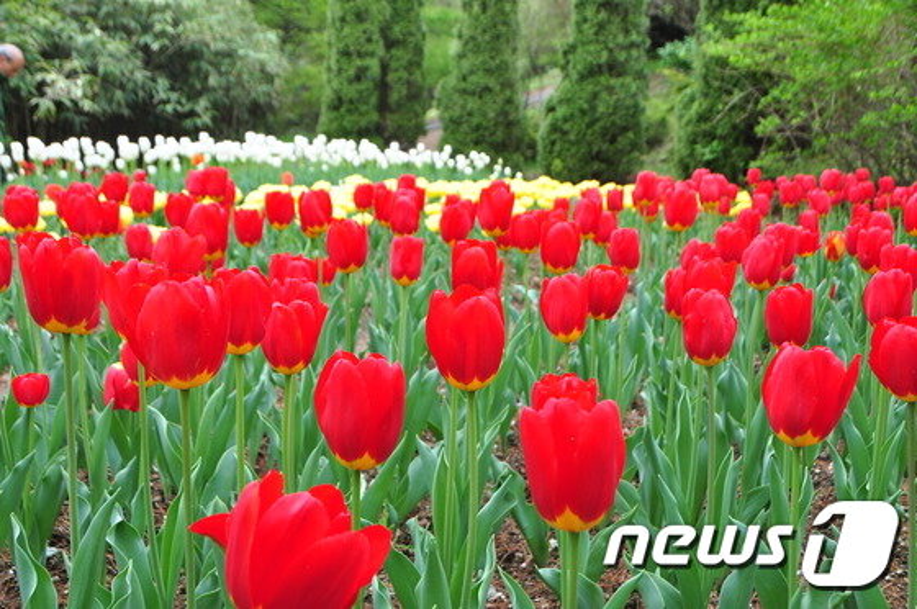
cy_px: 304
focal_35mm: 33
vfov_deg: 39.9
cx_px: 458
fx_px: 840
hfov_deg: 57.3
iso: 200
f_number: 5.6
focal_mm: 22
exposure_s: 1/200
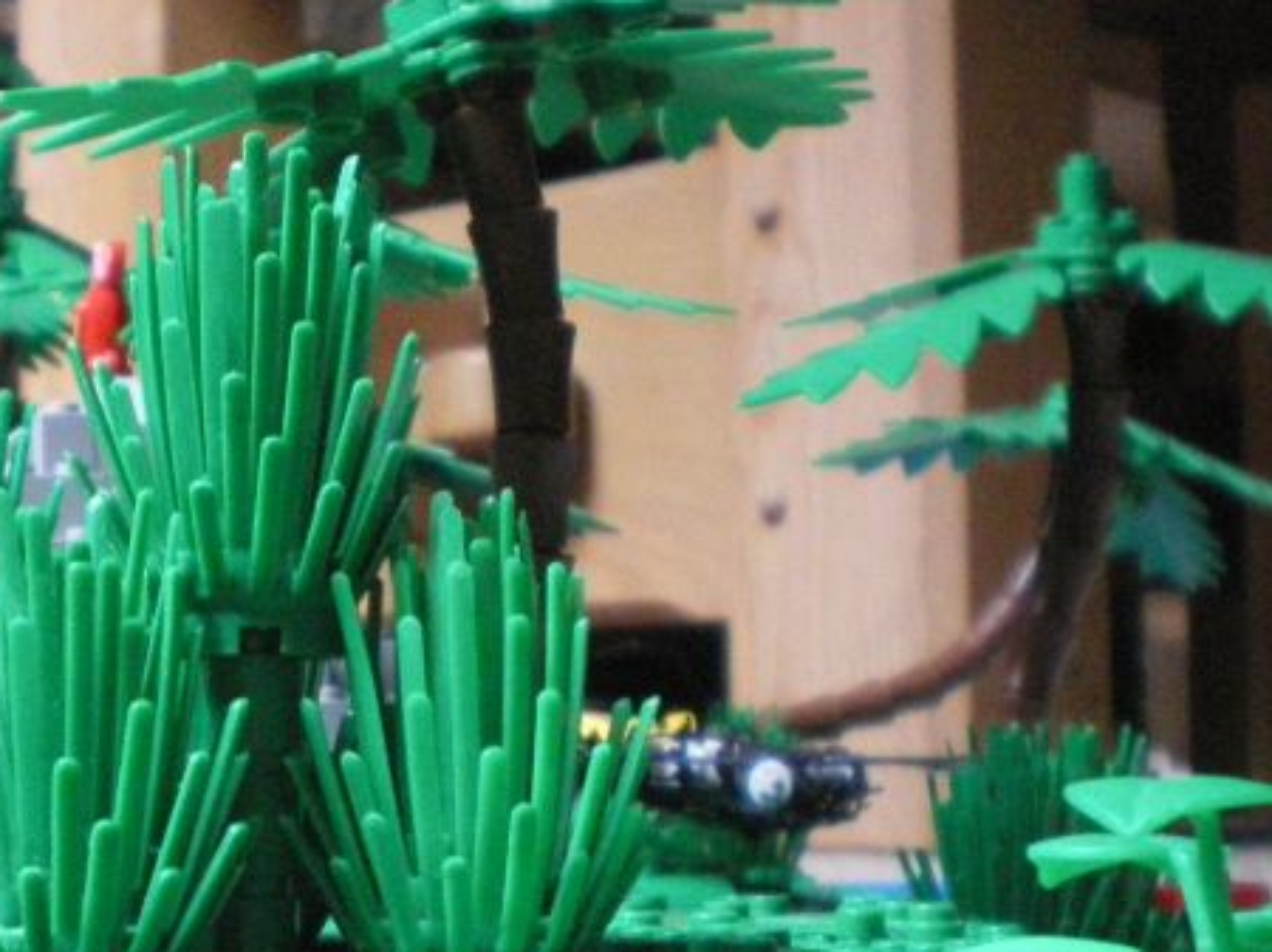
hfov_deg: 23.4
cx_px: 189
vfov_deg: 18.0
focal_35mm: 82
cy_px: 585
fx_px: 3012
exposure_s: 1/40
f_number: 3.1
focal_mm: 6.3
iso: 800
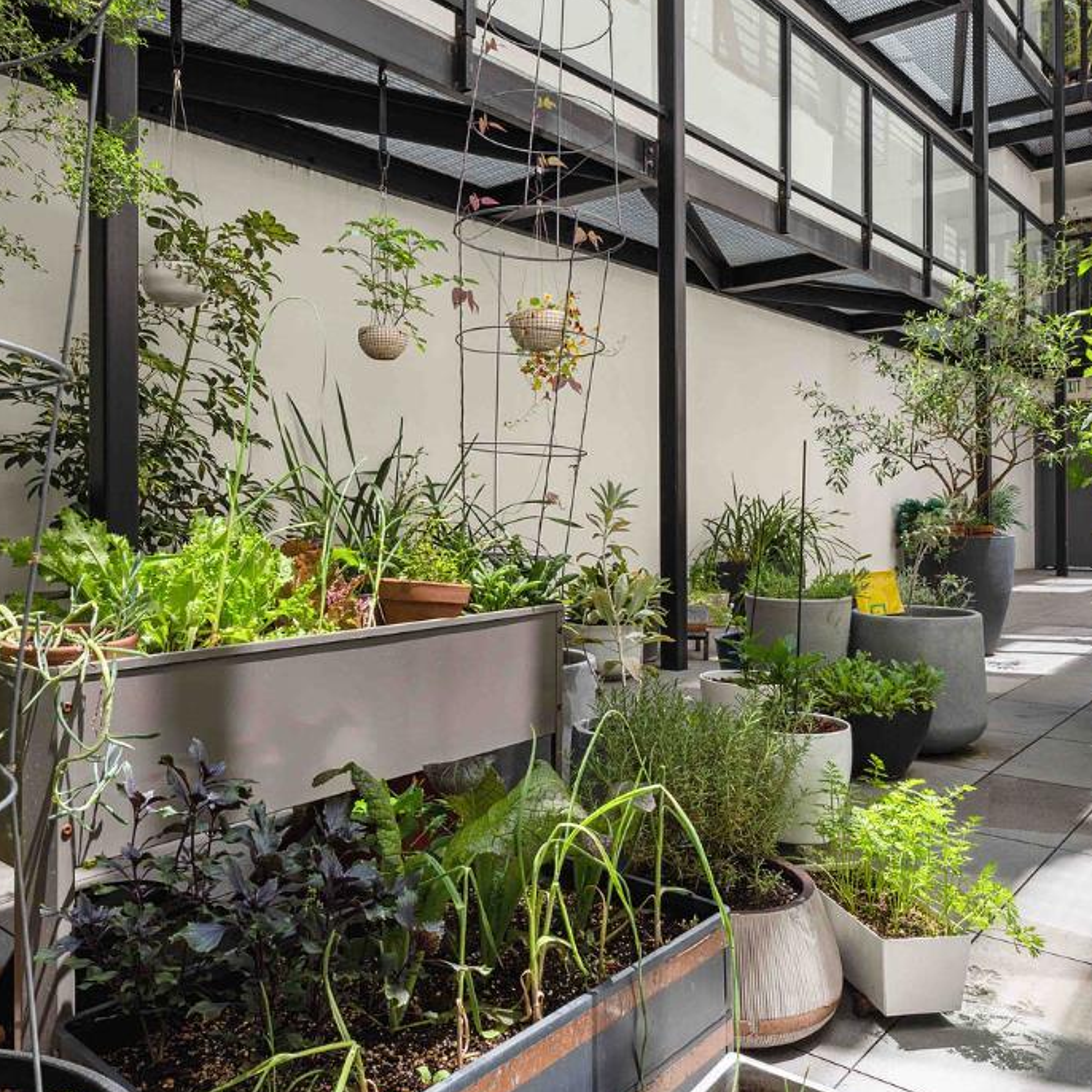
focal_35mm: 26
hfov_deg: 60.9
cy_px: 555
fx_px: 928
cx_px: 501
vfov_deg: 60.9
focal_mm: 14
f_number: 8
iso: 100
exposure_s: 1/100
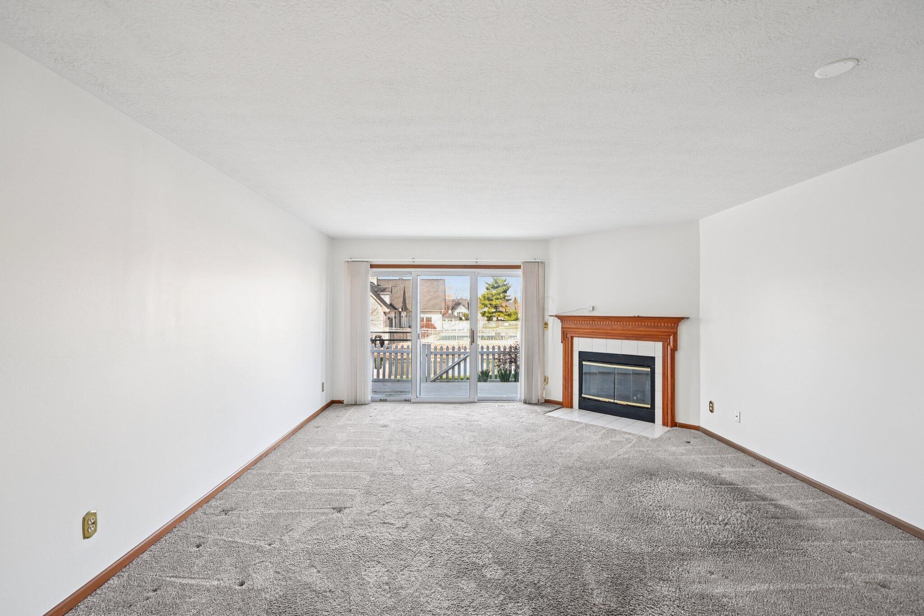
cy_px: 308
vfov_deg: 75.5
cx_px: 462
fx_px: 398
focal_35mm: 16
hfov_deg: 98.5
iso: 400
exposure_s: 1/60
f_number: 4
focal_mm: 15.5
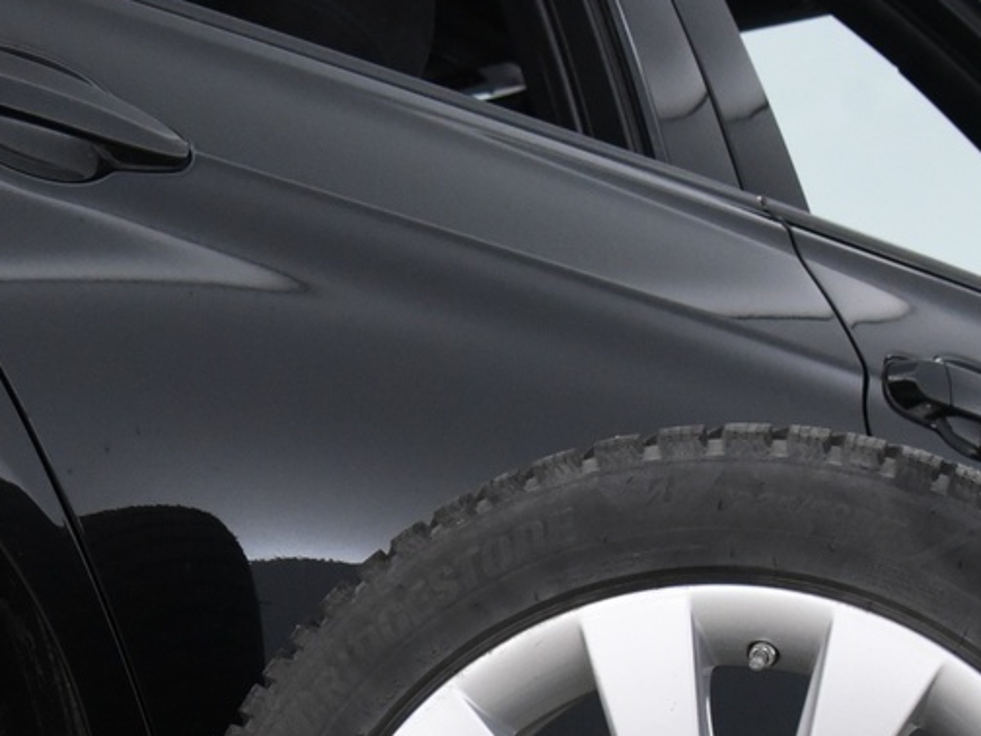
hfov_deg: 18.0
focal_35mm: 108
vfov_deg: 13.2
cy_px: 1001
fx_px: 3061
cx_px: 150
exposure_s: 1/80
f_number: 5
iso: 4000
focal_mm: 35
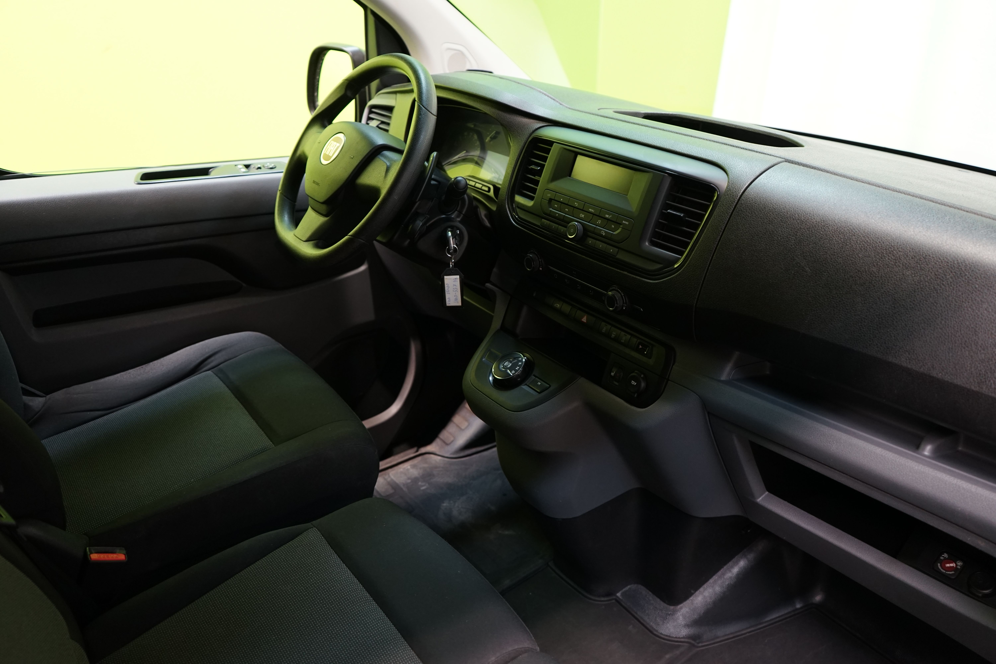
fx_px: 775
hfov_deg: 65.5
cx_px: 498
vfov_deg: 46.4
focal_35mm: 28
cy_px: 332
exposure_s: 1/30
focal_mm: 28
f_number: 3.5
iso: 1000
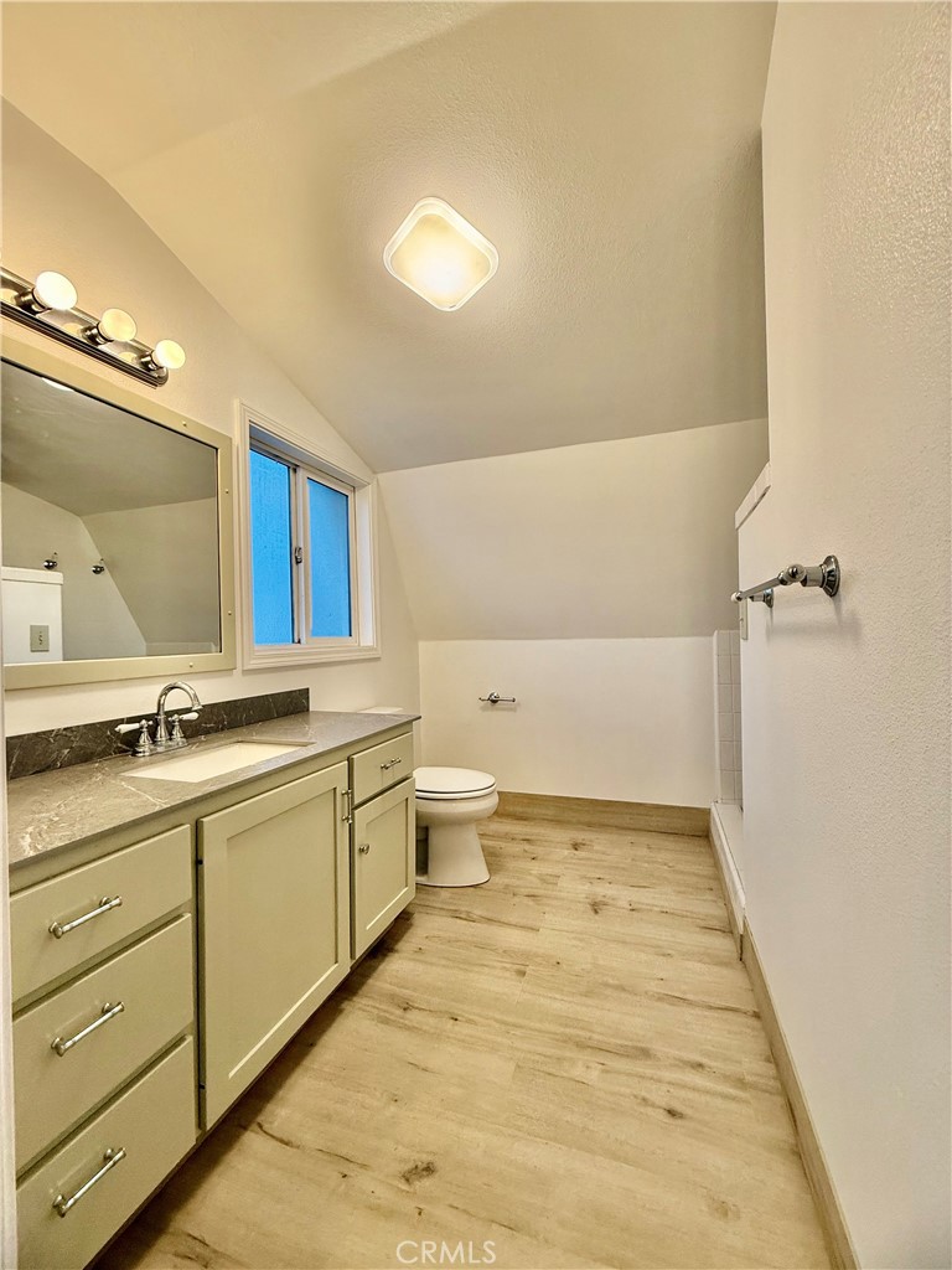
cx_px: 476
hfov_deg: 85.7
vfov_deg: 102.1
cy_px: 635
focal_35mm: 14
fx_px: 513
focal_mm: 2.22
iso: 160
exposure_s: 1/120
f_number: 2.2
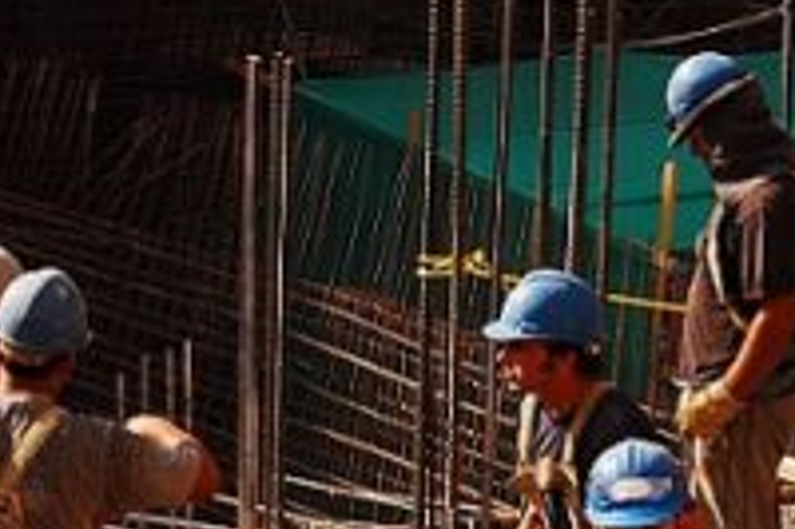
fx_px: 5461
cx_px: 378
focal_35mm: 248
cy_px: 776
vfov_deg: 5.5
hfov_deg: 8.3
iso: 200
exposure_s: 1/500
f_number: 5.6
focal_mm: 55
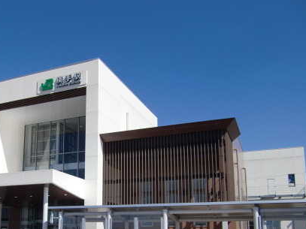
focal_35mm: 44
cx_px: 74
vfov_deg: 32.1
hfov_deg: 41.6
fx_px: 389
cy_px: 179
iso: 64
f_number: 7
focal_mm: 4.9
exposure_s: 1/320
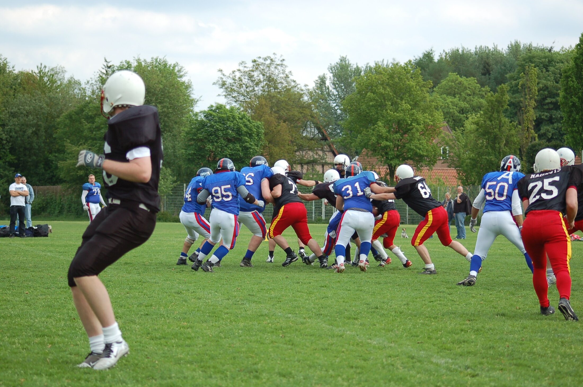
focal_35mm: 105
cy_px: 194
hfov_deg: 19.5
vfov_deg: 13.0
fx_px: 1697
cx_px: 292
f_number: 4
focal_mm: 70
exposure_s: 1/1000
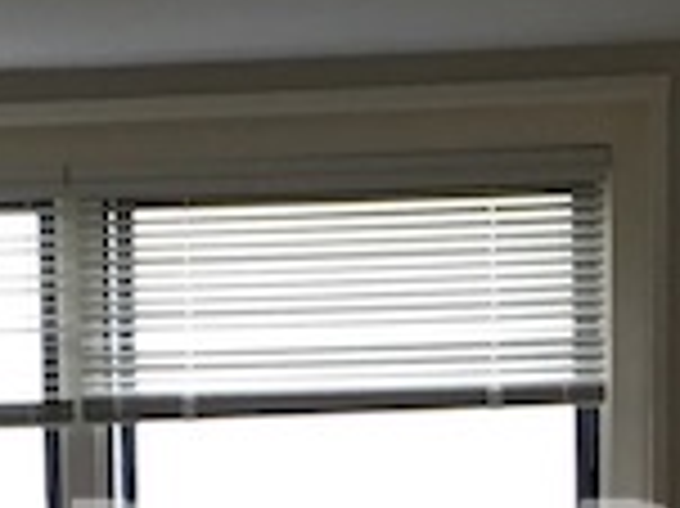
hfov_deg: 12.8
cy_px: 854
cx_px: 252
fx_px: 3023
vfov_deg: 9.3
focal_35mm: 154
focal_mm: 4.15
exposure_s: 1/30
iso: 40
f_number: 2.2
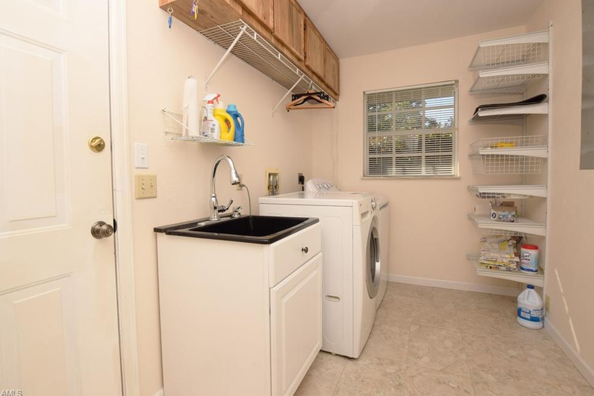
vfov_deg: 73.7
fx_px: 264
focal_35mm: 16
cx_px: 295
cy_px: 187
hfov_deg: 96.7
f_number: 16
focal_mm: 10
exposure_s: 1/60
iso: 250
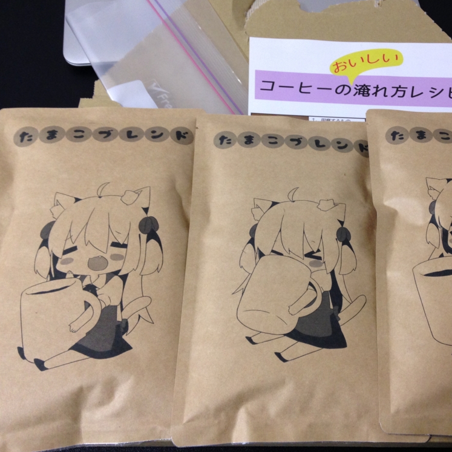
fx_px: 591
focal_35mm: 40
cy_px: 221
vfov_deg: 41.9
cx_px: 306
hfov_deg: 41.3
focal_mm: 4.12
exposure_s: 1/20
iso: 125
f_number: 2.4
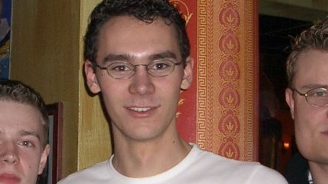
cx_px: 131
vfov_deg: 13.4
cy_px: 136
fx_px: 783
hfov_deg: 23.6
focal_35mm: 90
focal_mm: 5.8
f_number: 2.6
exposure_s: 1/40
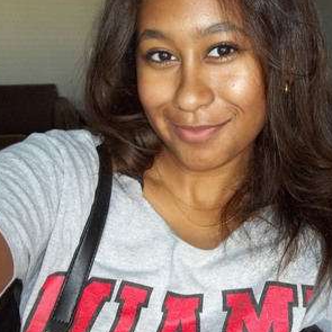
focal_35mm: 48
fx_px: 521
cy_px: 152
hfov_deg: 35.1
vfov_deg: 35.3
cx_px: 212
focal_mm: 5.7
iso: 160
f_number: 2.9
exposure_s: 1/30
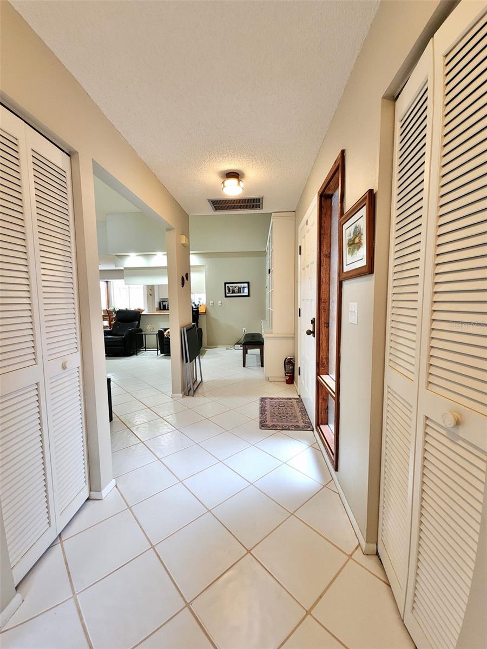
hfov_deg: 89.9
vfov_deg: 106.2
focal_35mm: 13
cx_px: 244
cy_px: 324
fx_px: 244
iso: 400
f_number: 2.2
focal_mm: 2.2
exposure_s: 1/30
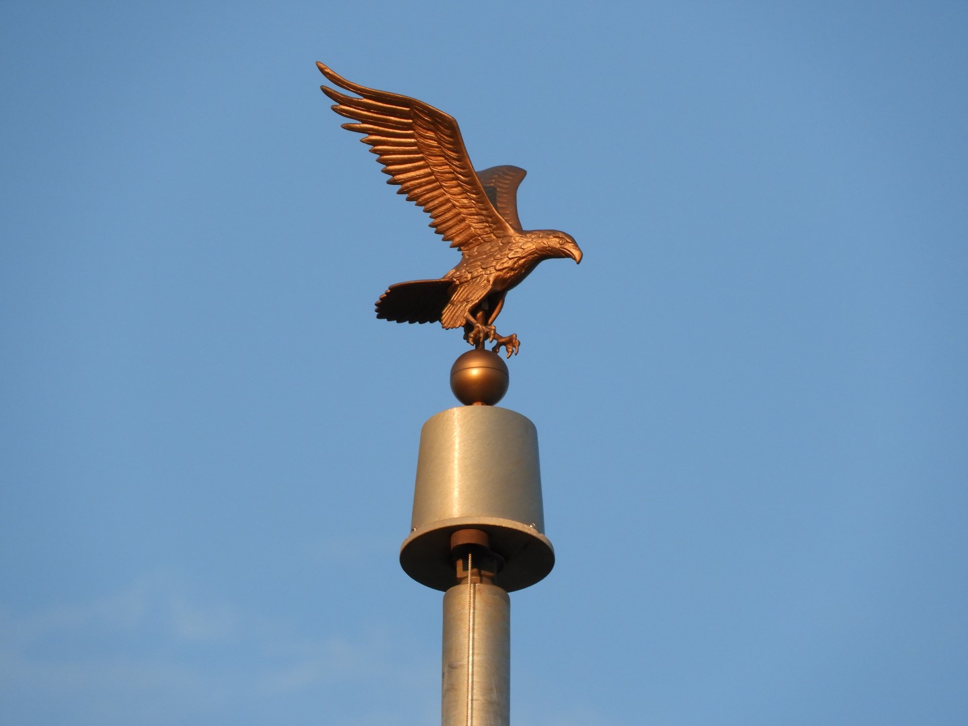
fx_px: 16778
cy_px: 363
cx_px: 484
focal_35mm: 600
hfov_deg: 3.3
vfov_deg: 2.5
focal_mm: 107.5
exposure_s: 1/250
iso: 180
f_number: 5.6
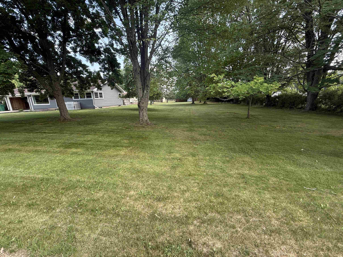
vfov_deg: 85.7
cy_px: 128
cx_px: 172
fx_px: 139
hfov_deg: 102.1
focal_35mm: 14
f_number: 2.2
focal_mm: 2.22
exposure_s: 1/167
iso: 64
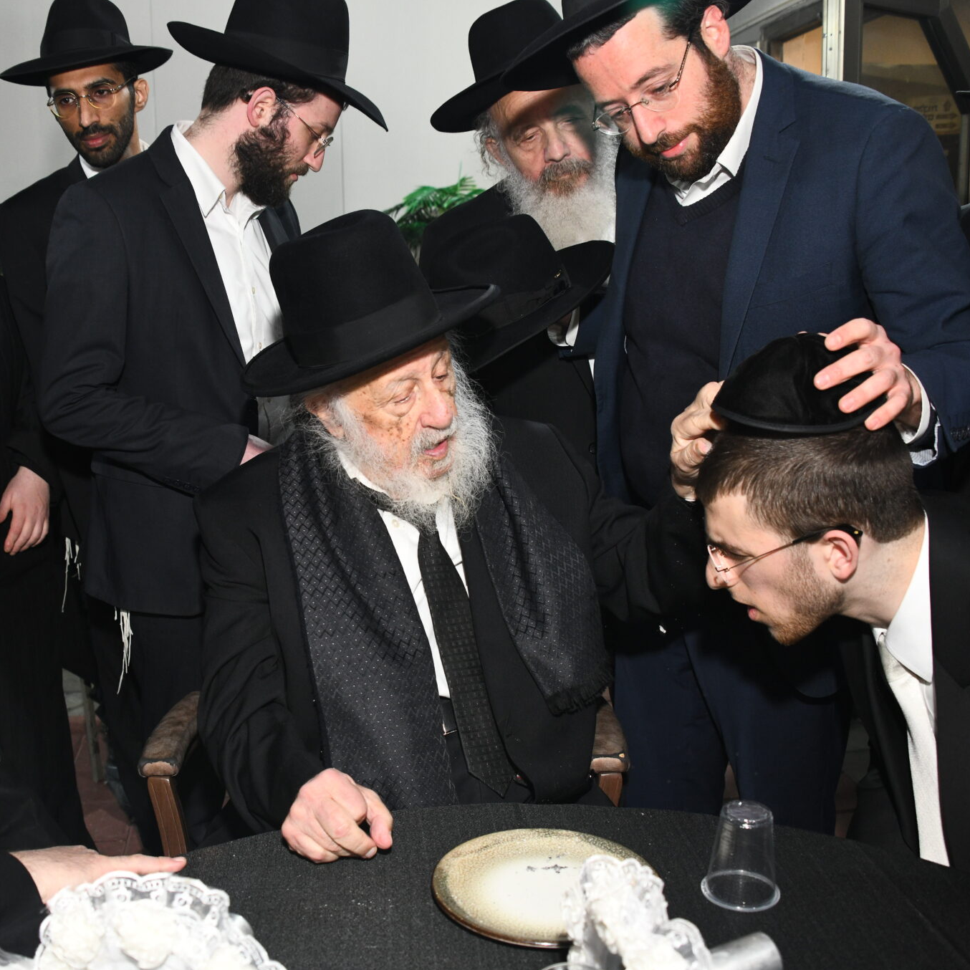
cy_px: 488
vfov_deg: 46.0
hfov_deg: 45.7
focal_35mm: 36
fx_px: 1141
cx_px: 365
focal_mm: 28
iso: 1250
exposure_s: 1/100
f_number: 5.6
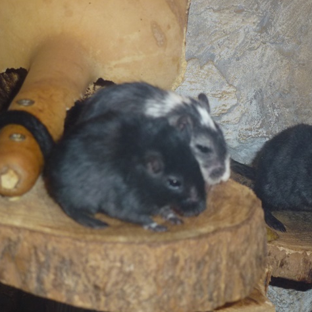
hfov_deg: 14.0
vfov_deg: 14.1
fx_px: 1264
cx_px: 209
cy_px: 156
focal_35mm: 124
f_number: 5
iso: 160
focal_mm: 18.7
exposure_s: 1/60
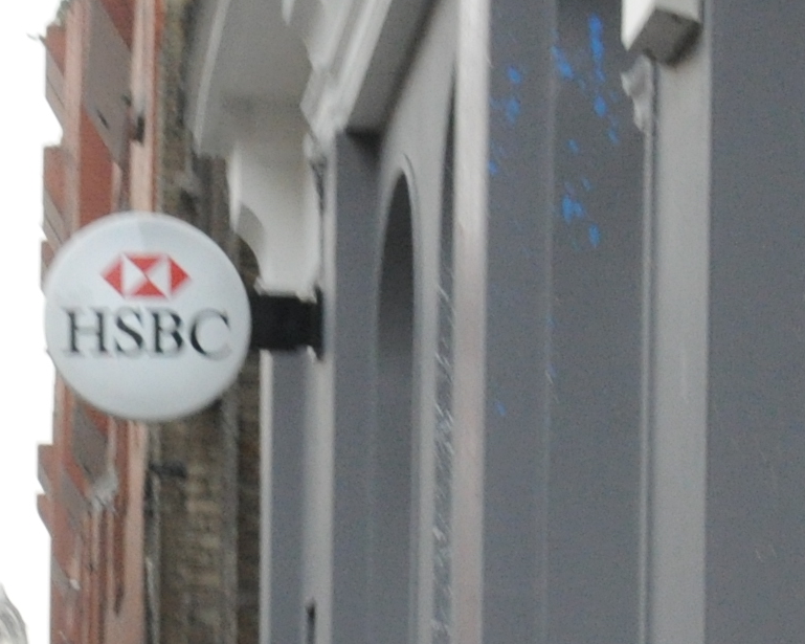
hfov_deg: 11.4
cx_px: 1051
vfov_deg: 9.0
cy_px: 1189
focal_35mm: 165
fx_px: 3921
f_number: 13
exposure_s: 1/125
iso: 800
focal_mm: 21
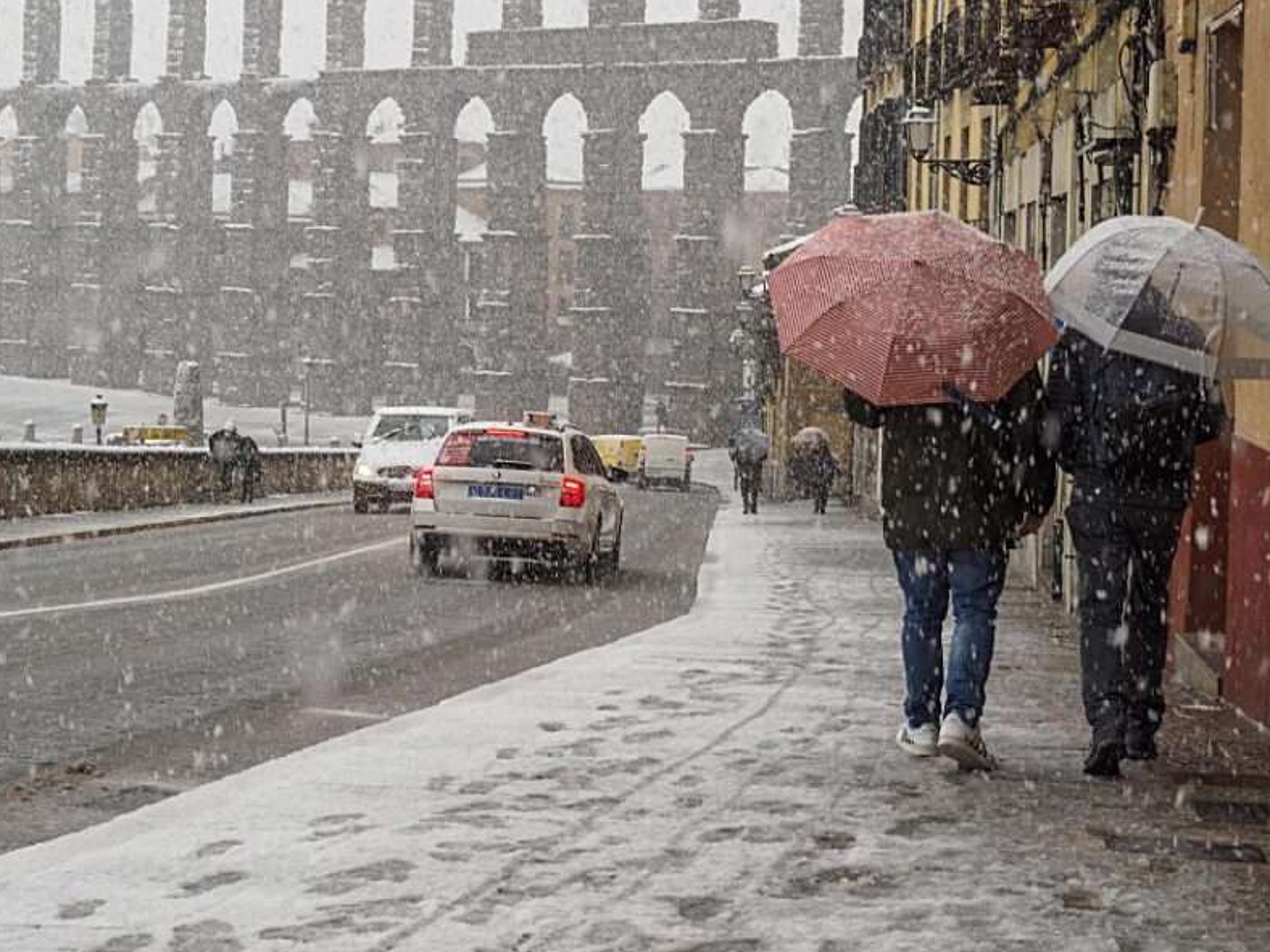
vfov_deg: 22.5
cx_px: 471
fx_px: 2385
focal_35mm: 65
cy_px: 345
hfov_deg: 29.7
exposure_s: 1/200
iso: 500
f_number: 6.3
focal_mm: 25
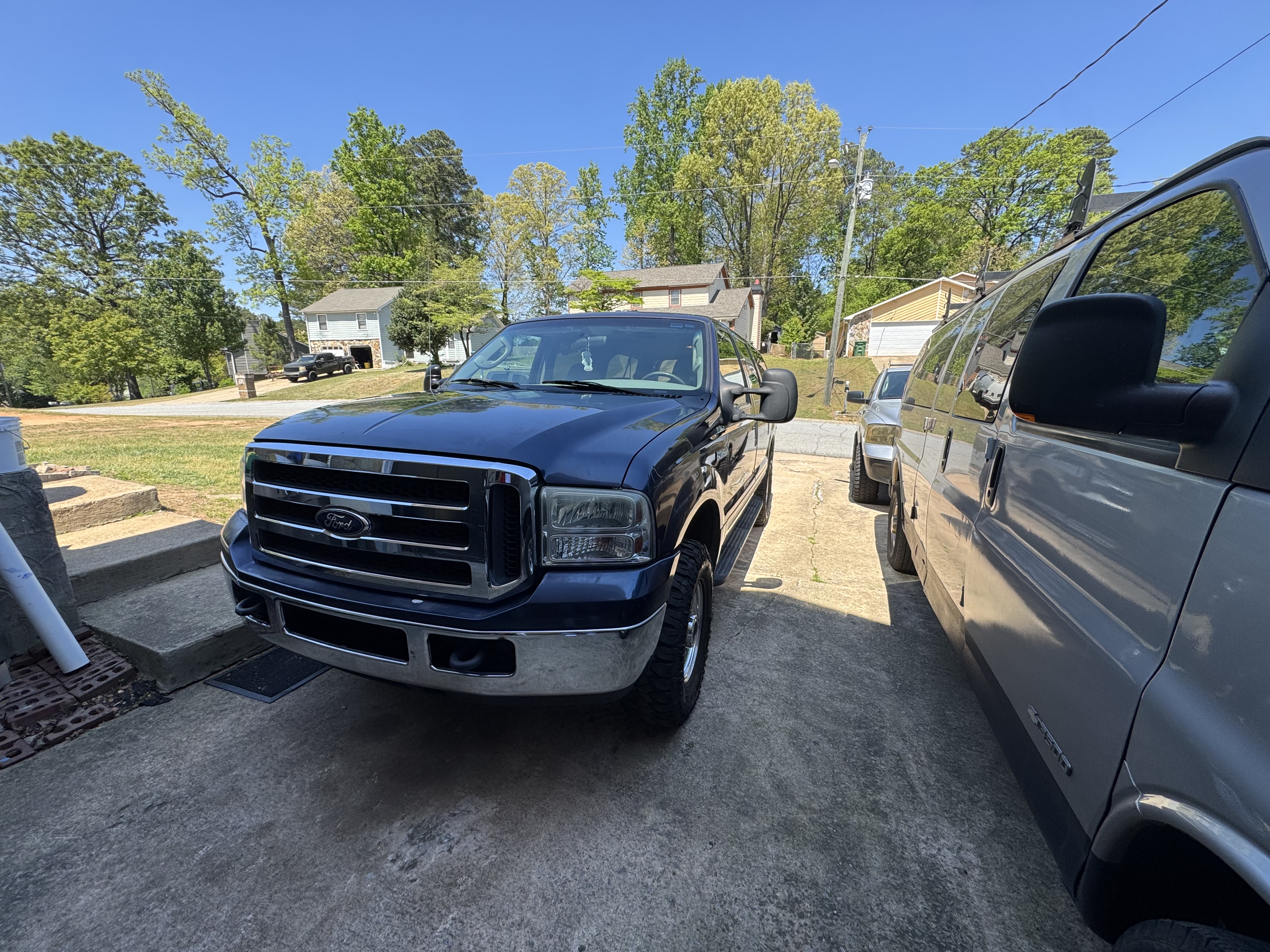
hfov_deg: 102.1
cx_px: 635
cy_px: 476
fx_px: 514
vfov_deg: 85.7
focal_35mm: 14
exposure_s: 1/664
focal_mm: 2.22
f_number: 2.2
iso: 40
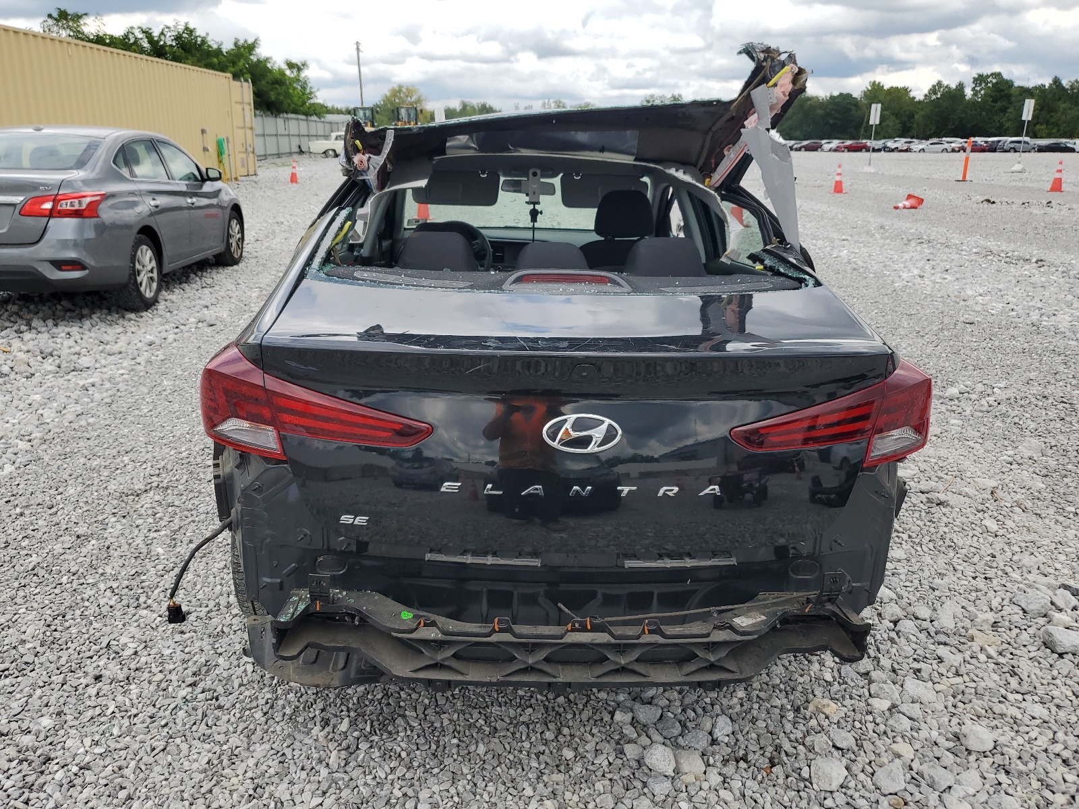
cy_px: 404
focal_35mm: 26
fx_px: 810
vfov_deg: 53.1
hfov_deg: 67.3
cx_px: 540
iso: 50
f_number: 1.5
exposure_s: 1/2000
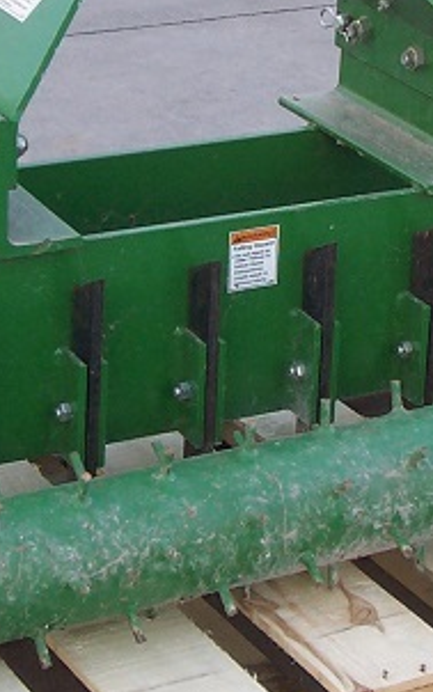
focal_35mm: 115
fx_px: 2169
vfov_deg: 18.0
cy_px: 147
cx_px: 229
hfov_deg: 11.4
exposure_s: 1/90
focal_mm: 7
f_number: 3
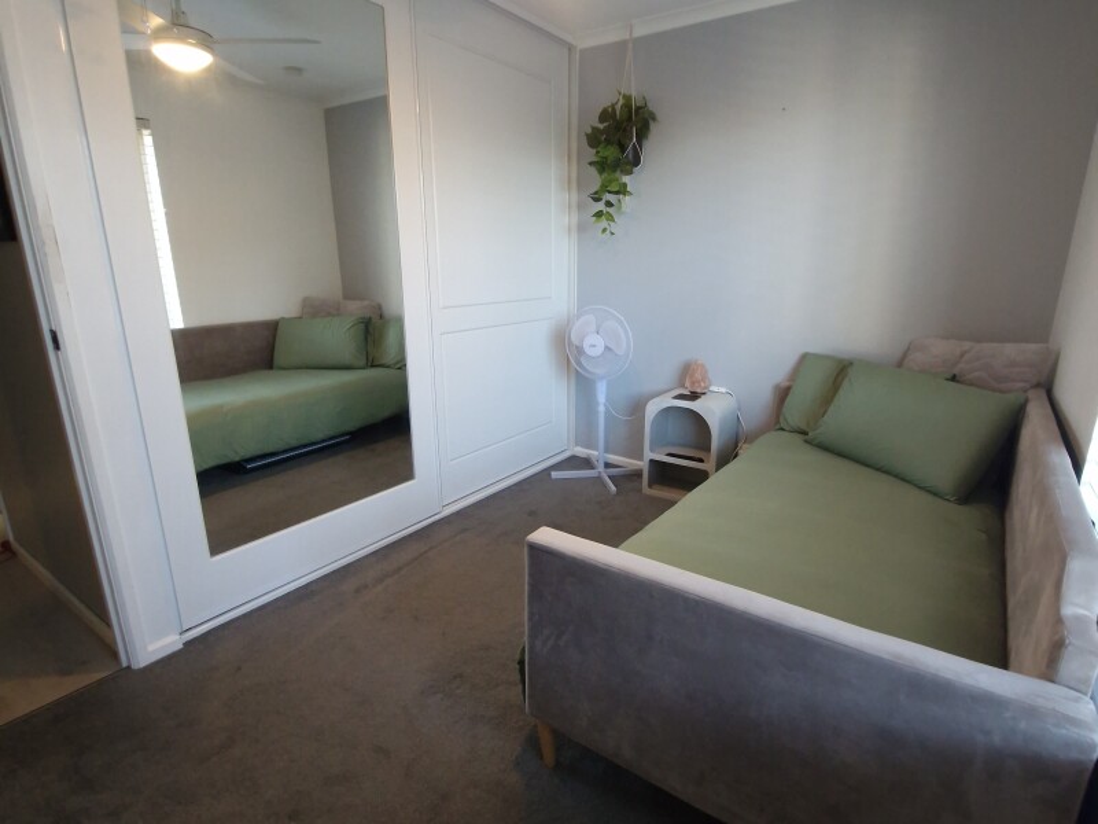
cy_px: 412
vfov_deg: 89.9
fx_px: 412
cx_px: 549
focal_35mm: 13
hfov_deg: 106.2
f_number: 2.2
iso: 160
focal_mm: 1.74
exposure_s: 1/25
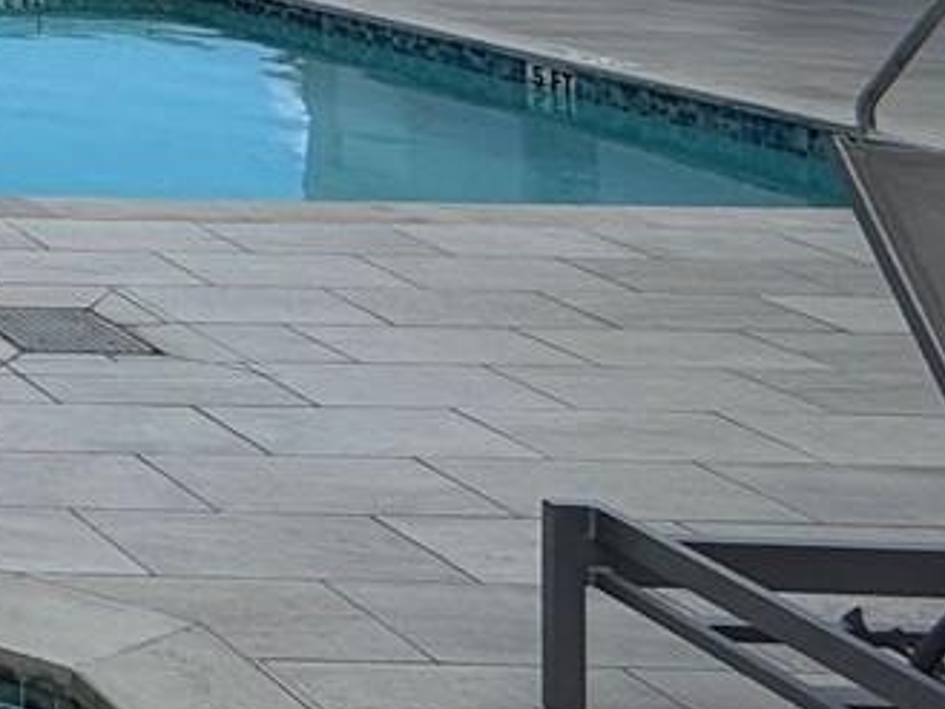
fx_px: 1857
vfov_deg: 18.9
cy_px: -376
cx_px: -893
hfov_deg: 19.0
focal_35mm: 68
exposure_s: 1/3460
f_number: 2.2
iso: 50
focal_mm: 2.22
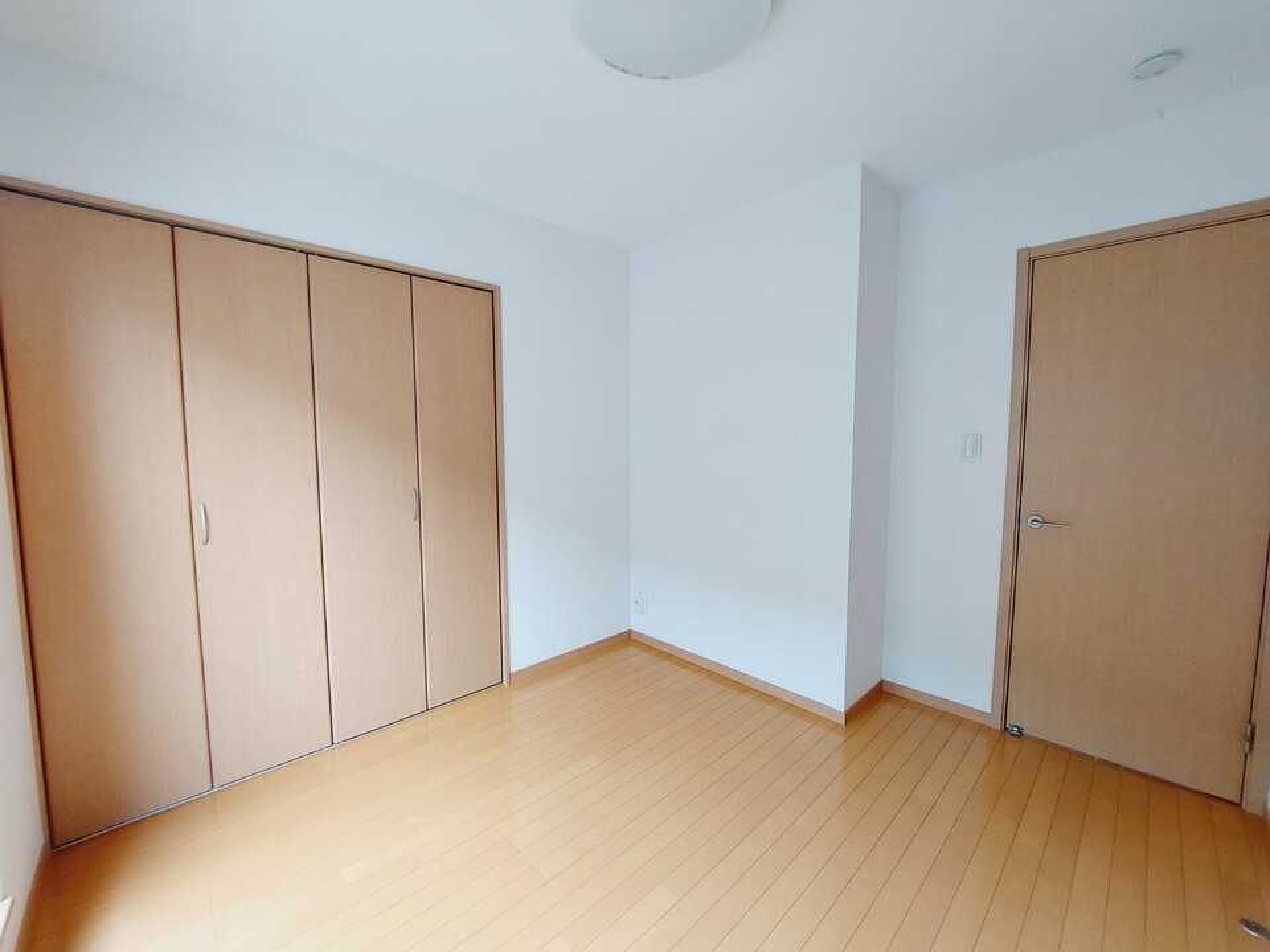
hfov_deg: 106.2
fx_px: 477
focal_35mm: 13
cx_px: 635
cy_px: 476
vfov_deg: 89.9
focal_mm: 1.74
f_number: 2.2
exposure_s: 1/60
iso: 100
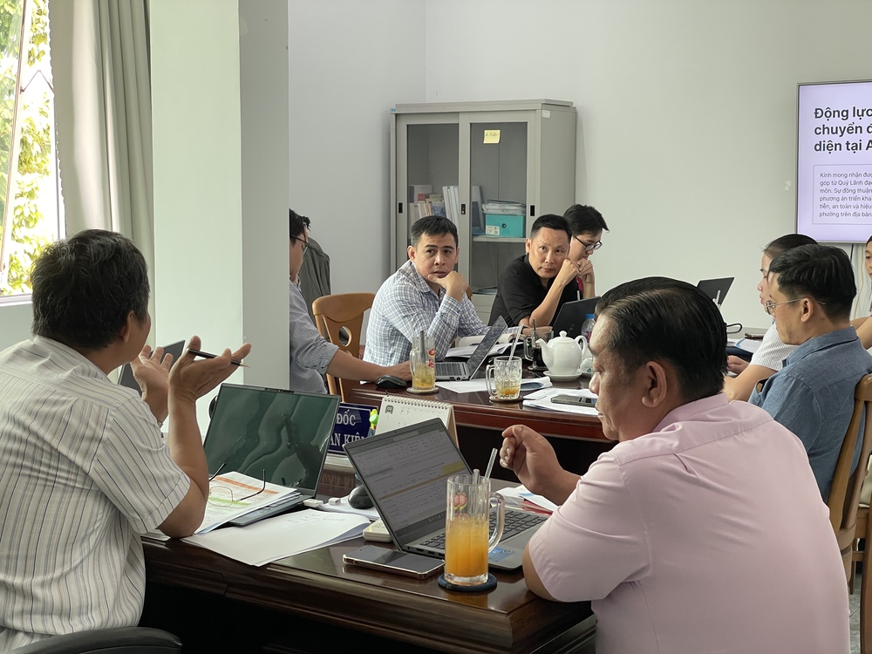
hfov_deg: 36.8
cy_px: 327
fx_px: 1310
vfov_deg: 28.0
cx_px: 436
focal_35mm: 52
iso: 160
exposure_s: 1/80
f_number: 2
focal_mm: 6
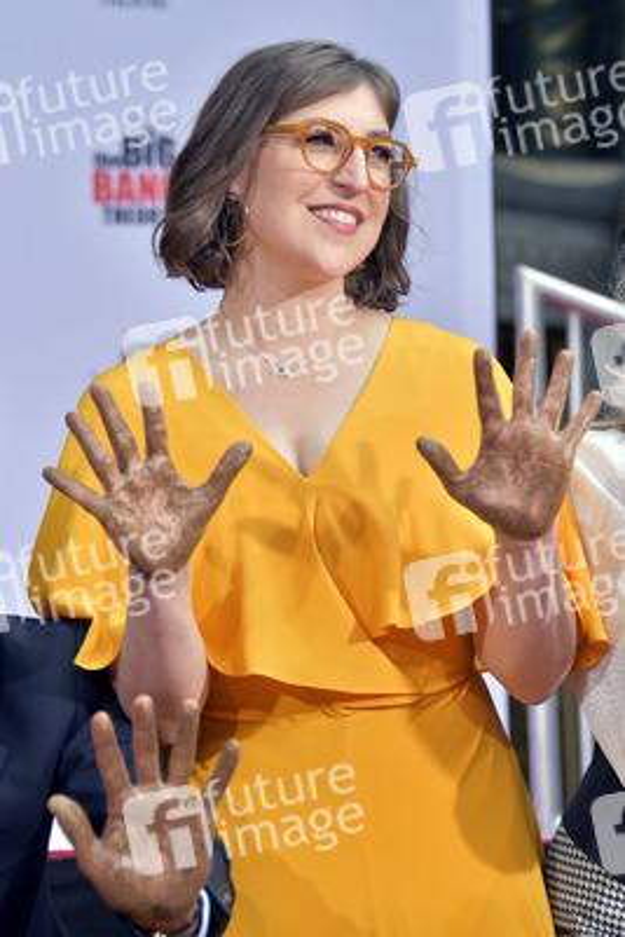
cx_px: 312
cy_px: 468
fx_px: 3174
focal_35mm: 122
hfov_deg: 11.2
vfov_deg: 16.8
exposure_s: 1/250
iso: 160
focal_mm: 122
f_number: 5.6
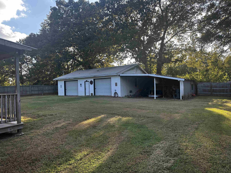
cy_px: 86
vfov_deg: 56.8
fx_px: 160
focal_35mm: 24
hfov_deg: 71.6
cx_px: 116
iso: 80
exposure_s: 1/564
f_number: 1.78
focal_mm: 6.86
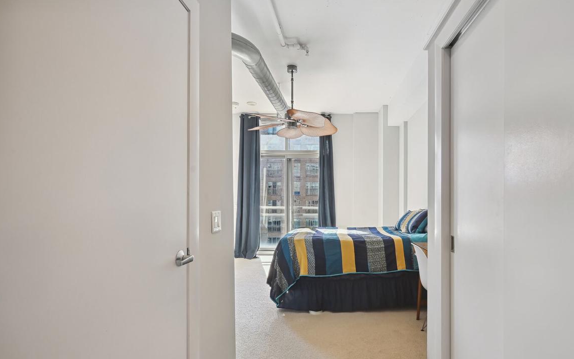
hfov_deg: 90.4
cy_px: 198
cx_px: 333
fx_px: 282
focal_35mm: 18
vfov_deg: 64.8
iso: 200
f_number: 9
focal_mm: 14
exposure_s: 1/50
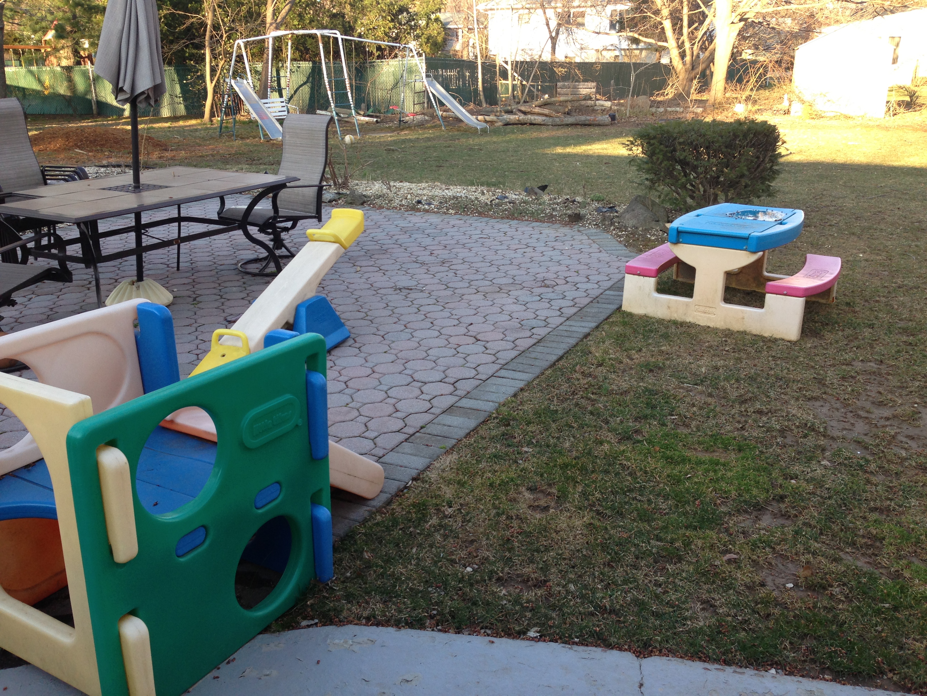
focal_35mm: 33
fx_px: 884
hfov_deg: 55.4
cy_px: 348
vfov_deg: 42.9
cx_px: 464
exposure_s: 1/128
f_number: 2.4
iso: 50
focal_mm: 4.13
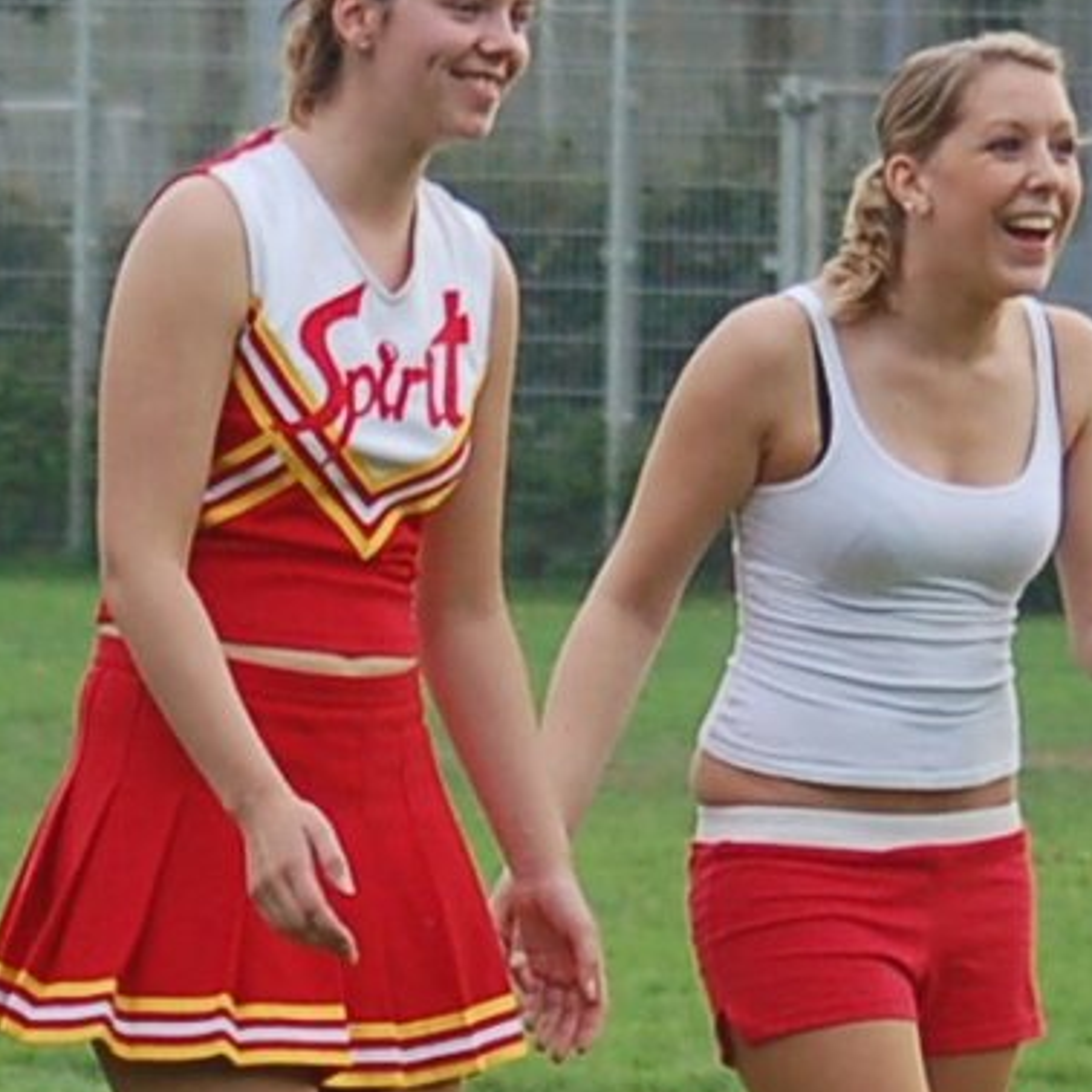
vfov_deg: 3.4
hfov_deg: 3.4
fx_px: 18523
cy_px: 786
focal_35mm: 519
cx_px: 442
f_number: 4
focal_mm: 70
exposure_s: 1/800
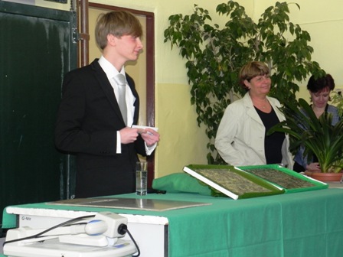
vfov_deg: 17.4
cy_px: 128
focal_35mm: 85
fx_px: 842
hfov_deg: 23.0
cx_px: 172
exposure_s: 1/30
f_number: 4
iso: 212
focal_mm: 15.1
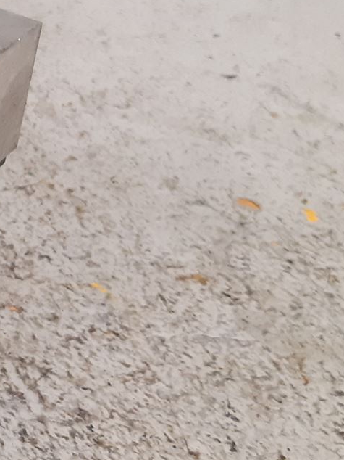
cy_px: 130
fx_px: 1114
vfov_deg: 23.1
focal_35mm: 84
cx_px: -285
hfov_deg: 15.1
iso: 160
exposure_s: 1/50
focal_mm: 3.93
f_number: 1.7
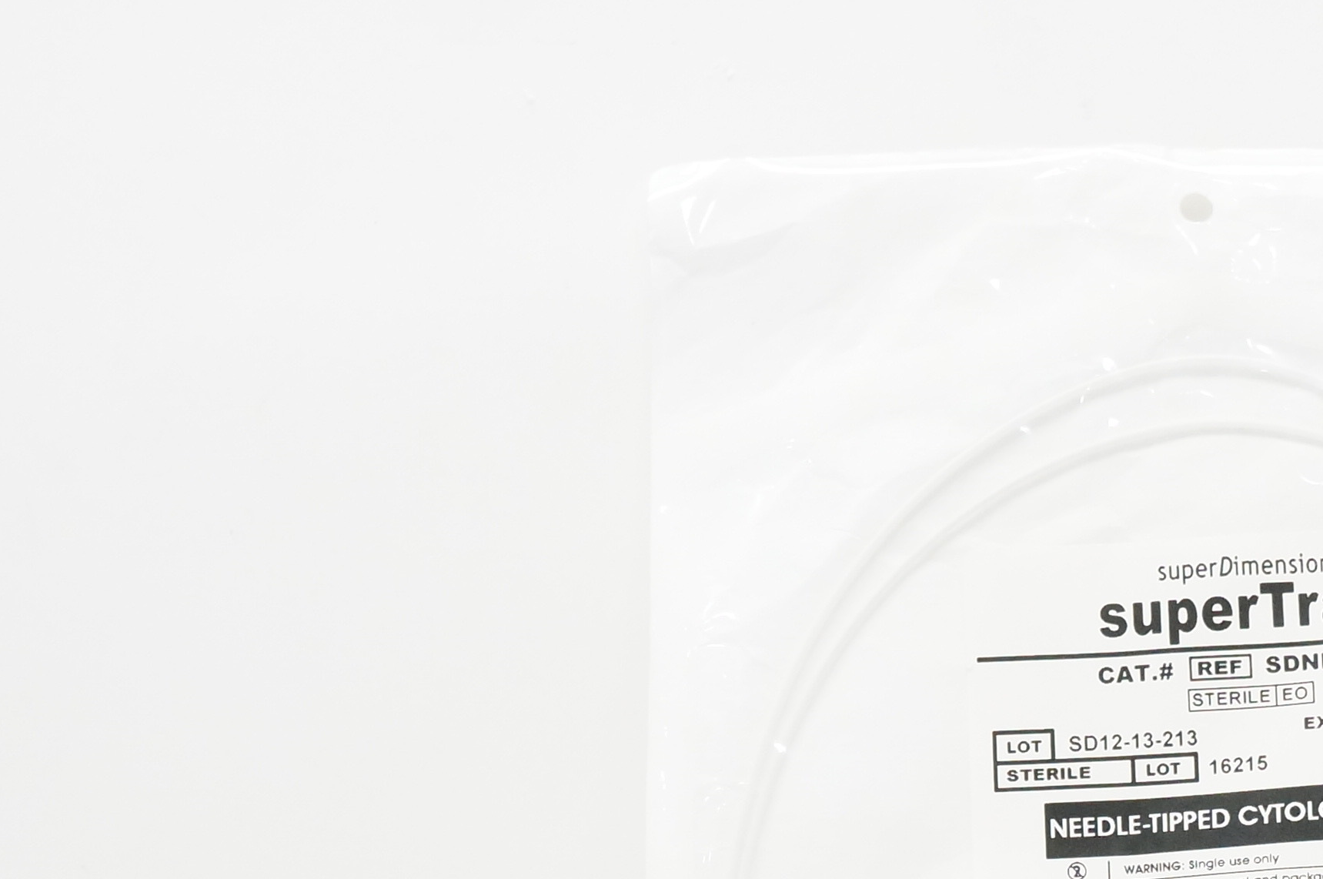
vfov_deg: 16.1
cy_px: 1051
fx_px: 2989
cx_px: 1169
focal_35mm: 81
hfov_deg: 24.3
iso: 1600
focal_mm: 19
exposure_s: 1/250
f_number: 5
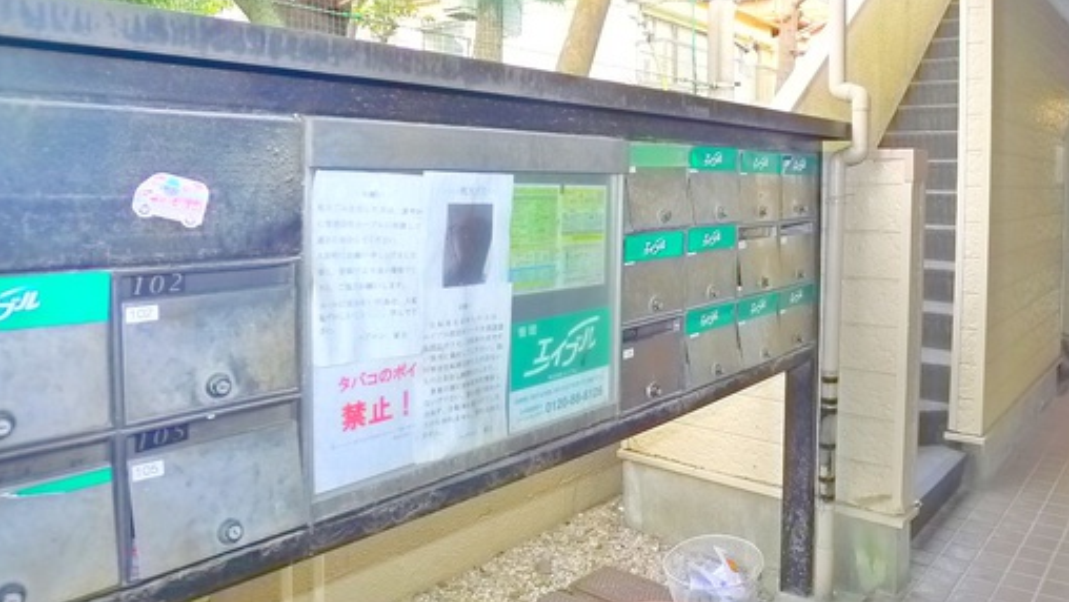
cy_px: 186
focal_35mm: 36
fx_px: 1021
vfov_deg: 32.5
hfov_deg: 54.8
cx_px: 650
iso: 400
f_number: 2.2
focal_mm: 5.1
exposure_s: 1/125
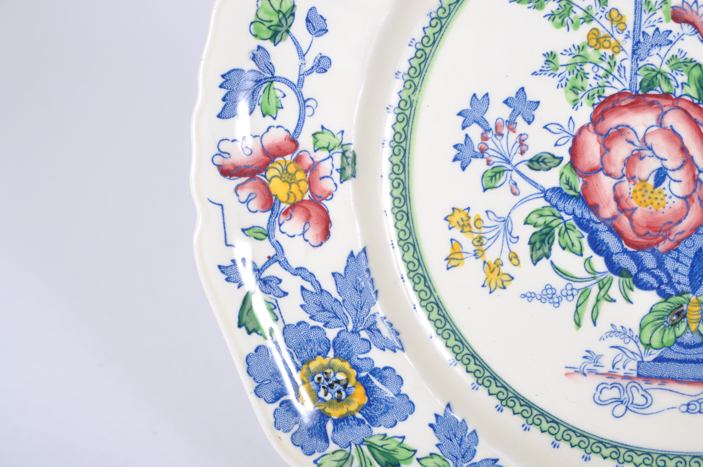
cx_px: 352
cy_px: 234
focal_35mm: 48
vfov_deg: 28.0
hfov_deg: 41.2
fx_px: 936
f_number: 8
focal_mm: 32
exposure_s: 1/125
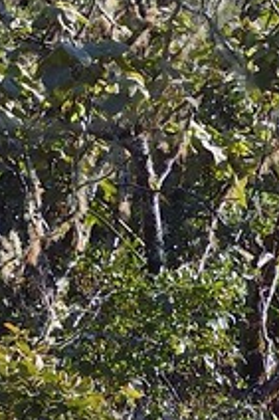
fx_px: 11853
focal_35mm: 1018
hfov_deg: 1.3
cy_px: -103
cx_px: 282
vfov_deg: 2.0
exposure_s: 1/160
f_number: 11
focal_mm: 135
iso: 400
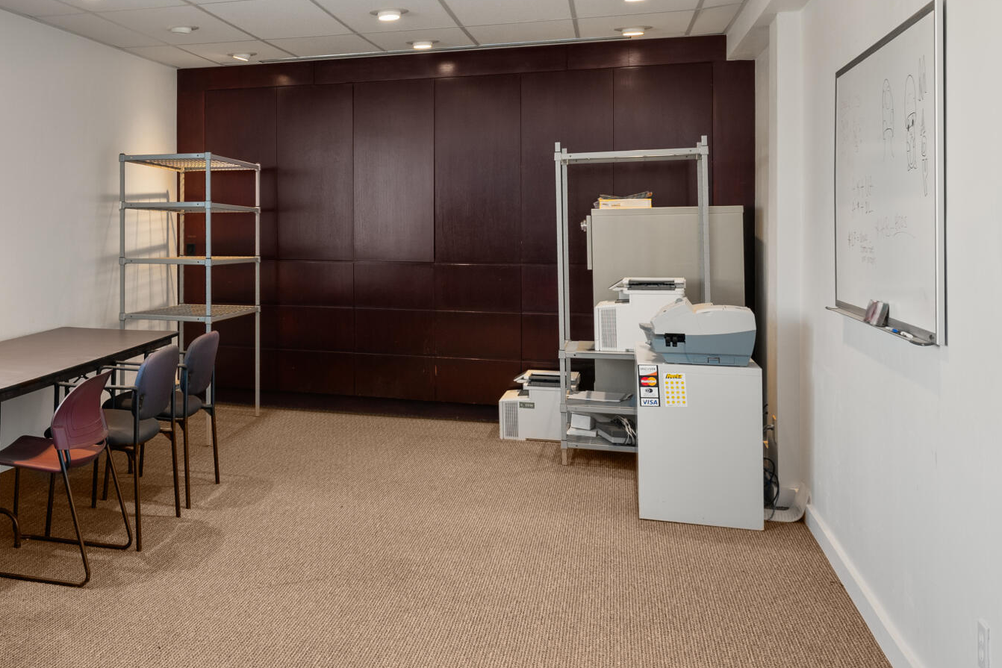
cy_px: 252
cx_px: 98
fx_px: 1058
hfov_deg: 45.8
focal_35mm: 38
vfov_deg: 34.9
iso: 125
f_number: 7.1
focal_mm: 17
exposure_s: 1/4
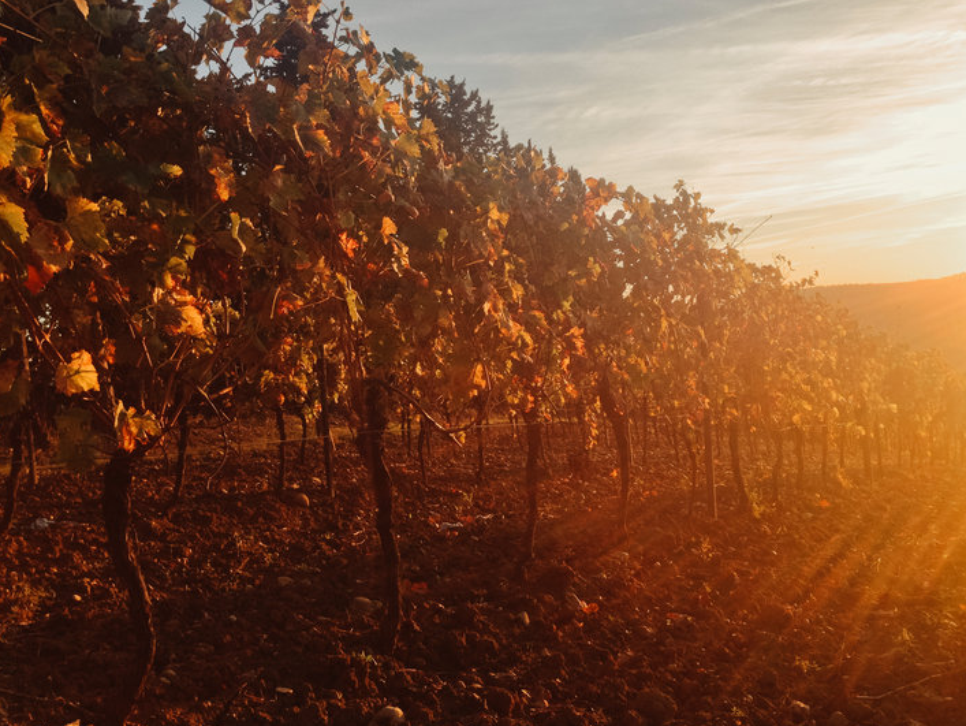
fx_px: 977
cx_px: 486
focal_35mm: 35
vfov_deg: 40.7
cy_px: 360
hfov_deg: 52.6
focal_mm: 4.13
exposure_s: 1/180
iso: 50
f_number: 2.4
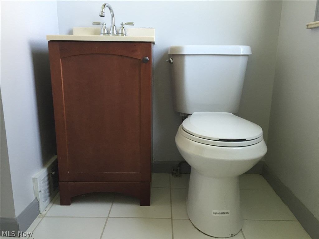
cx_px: 160
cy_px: 120
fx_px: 267
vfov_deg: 48.2
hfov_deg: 61.7
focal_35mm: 29
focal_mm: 4.15
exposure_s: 1/30
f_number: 2.2
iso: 80
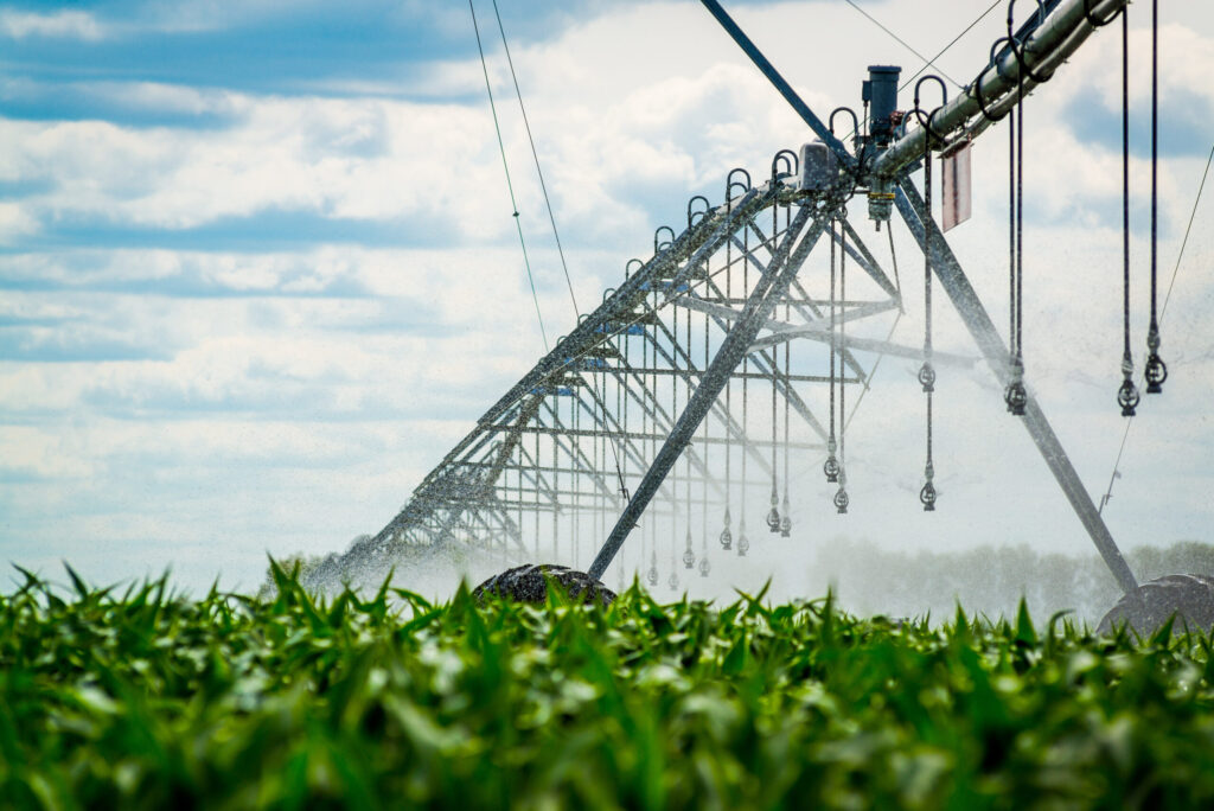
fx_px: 6748
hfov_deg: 10.3
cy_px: 406
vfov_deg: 6.9
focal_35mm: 200
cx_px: 607
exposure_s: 1/640
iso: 50
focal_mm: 200
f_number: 7.1
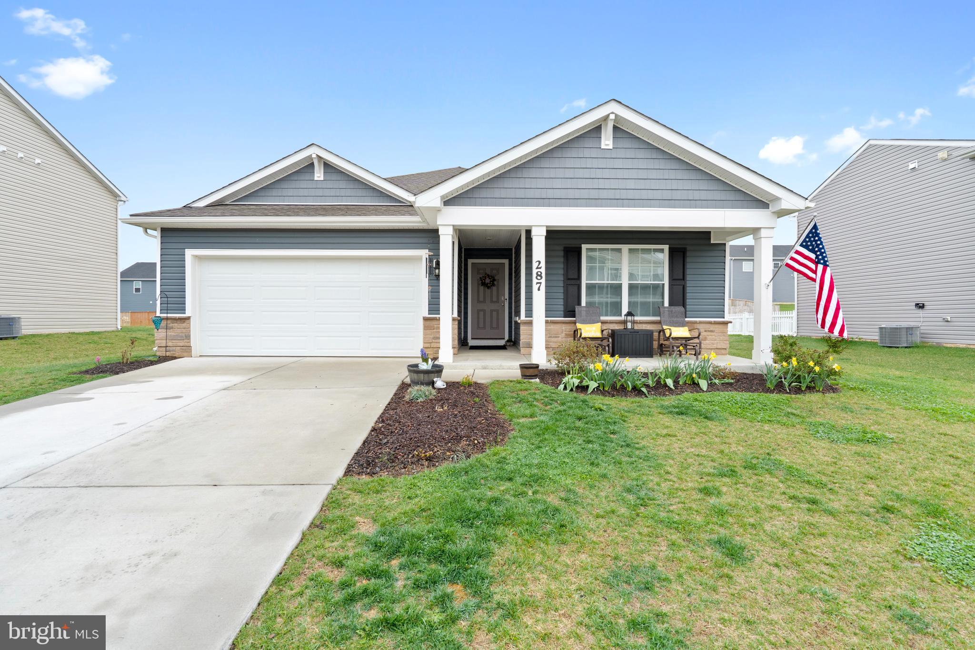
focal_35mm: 16
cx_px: 488
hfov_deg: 96.7
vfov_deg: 73.7
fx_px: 433
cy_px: 325
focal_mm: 16
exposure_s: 1/50
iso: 640
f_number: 8
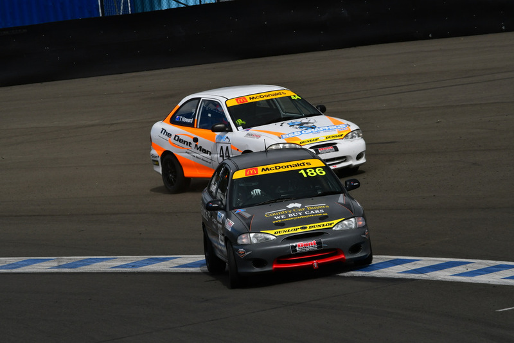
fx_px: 5356
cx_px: 257
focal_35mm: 375
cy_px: 172
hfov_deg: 5.5
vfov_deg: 3.7
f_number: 11
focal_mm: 250
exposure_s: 1/500
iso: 200
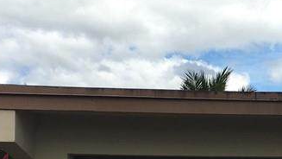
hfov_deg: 20.9
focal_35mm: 99
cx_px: 278
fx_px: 740
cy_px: 236
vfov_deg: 11.7
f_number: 2.2
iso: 25
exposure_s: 1/1508
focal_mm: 4.15
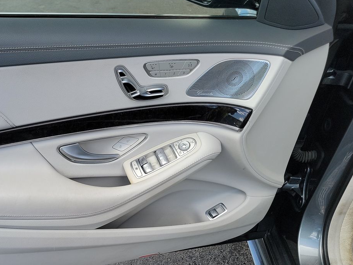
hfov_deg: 42.3
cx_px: 59
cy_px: 190
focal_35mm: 42
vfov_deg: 33.8
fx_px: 428
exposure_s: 1/259
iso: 50
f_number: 1.8
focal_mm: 6.7
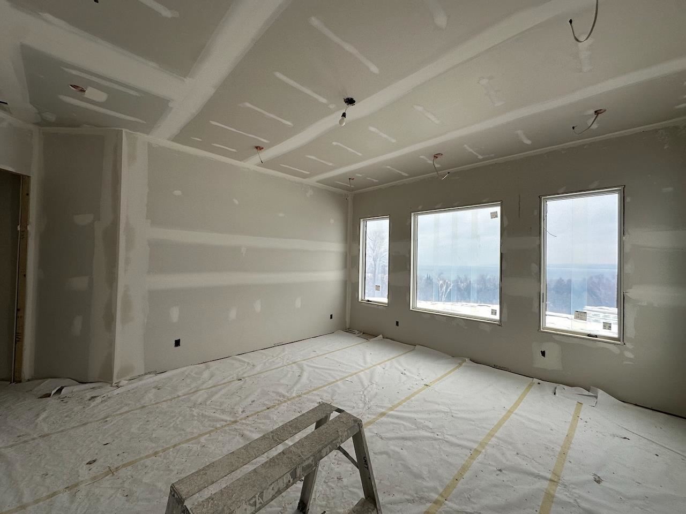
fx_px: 277
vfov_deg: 85.7
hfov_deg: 102.1
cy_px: 257
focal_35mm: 14
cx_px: 343
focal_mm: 2.22
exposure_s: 1/120
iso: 100
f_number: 2.2
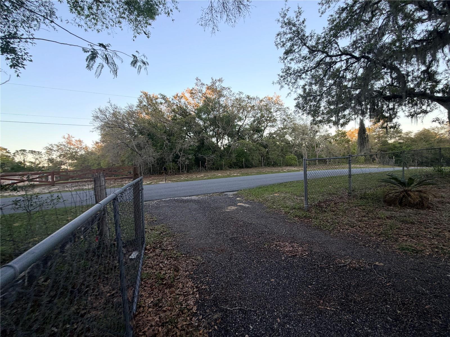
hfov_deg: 102.1
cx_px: 225
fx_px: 182
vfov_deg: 85.7
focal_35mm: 14
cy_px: 168
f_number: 2.2
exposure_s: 1/148
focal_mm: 2.22
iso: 40
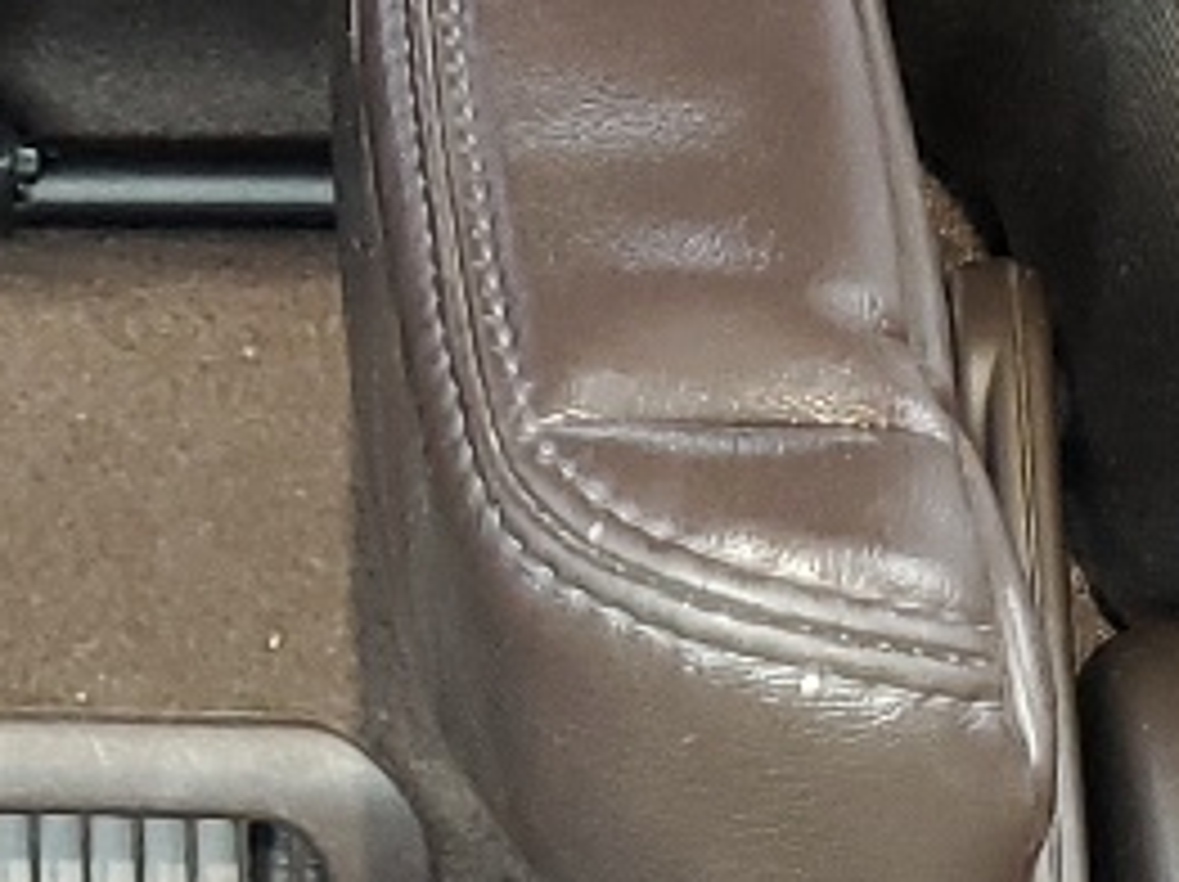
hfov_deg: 12.1
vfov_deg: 8.8
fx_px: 5410
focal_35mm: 159
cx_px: -374
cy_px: -868
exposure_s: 1/60.2
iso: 82
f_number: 1.5
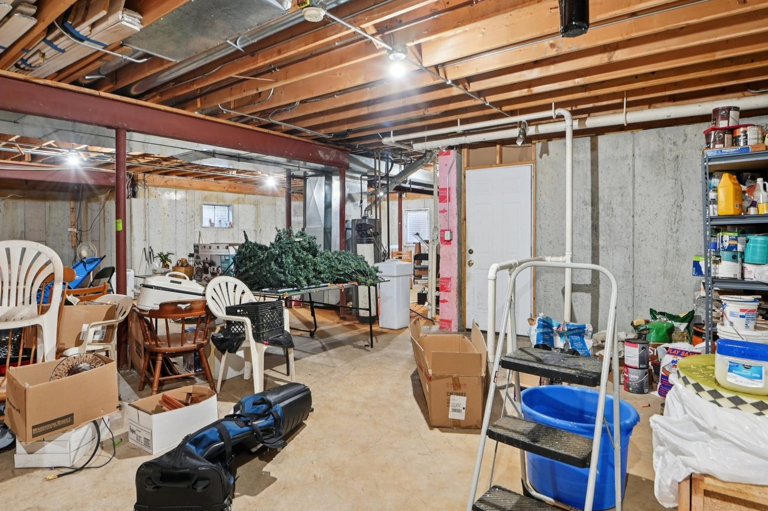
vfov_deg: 61.8
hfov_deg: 84.0
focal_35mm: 20
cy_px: 264
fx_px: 426
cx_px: 367
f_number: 13
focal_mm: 16
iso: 400
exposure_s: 1.6
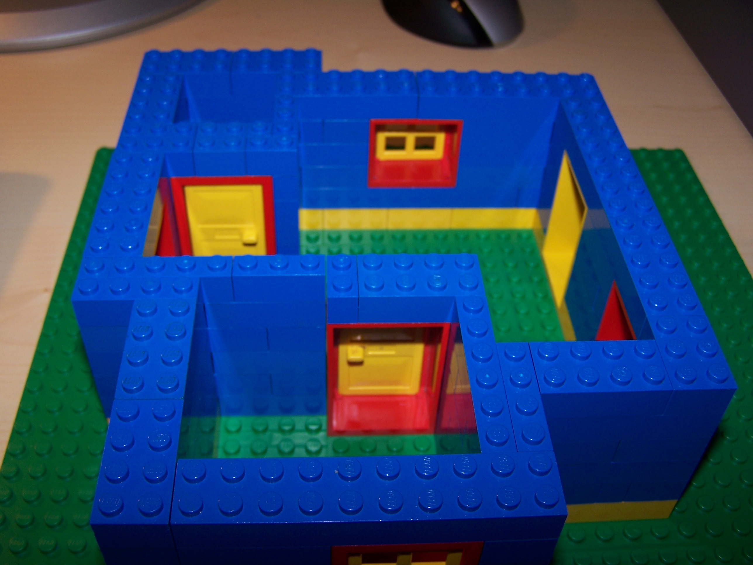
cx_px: 376
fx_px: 827
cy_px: 282
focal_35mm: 38
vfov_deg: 37.7
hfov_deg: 49.0
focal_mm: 6.3
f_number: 2.8
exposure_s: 1/60
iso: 80
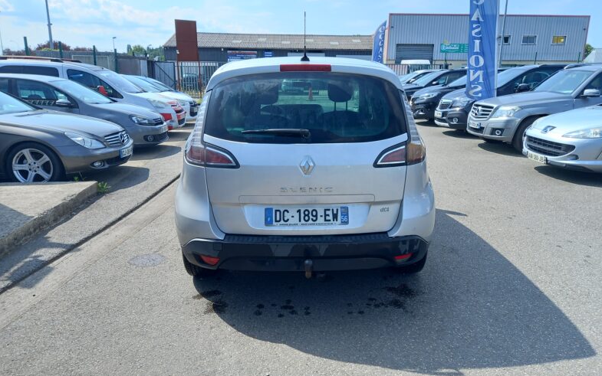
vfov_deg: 46.0
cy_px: 187
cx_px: 306
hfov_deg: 68.4
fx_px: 443
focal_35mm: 27
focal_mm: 4.6
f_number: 2
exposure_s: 1/289
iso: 25
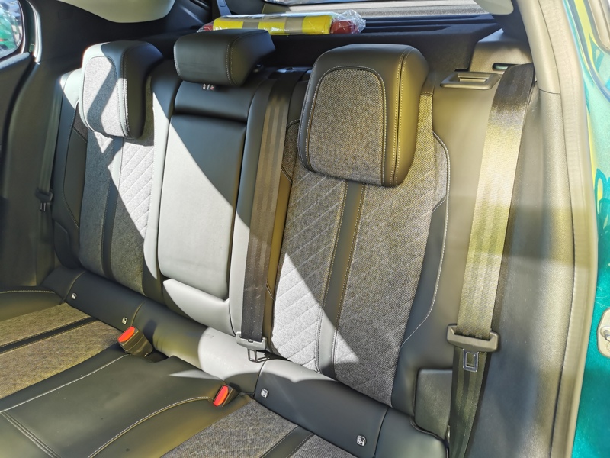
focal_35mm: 27
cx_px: 305
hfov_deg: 65.3
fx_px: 476
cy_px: 229
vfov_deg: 51.4
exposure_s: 1/139
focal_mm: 5.58
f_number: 1.8
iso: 50
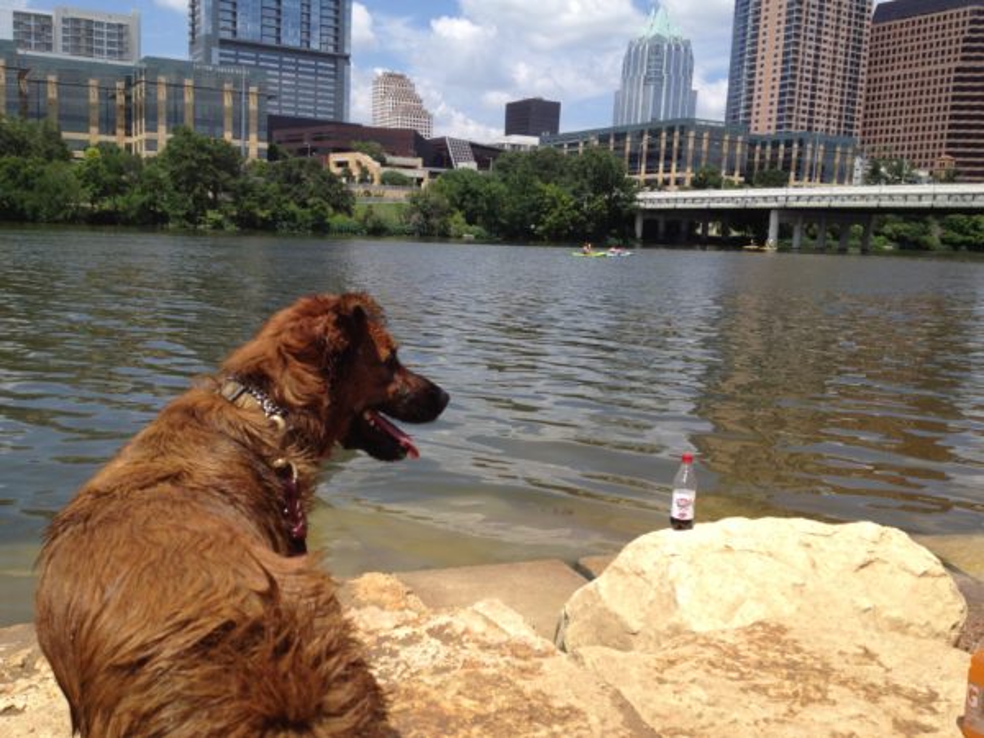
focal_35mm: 35
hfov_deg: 52.6
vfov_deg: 40.7
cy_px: 369
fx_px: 995
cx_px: 492
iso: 64
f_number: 2.4
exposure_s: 1/2123
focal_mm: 4.28
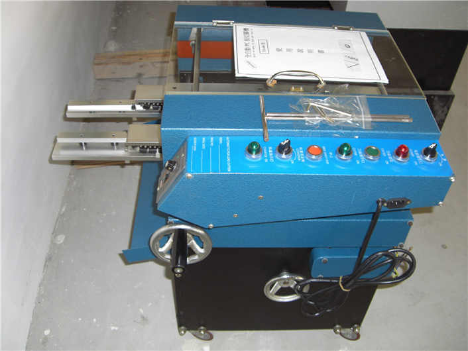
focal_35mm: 38
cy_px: 176
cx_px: 234
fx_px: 514
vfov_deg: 37.7
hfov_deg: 49.0
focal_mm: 6.2
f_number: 2.7
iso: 100
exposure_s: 1/60
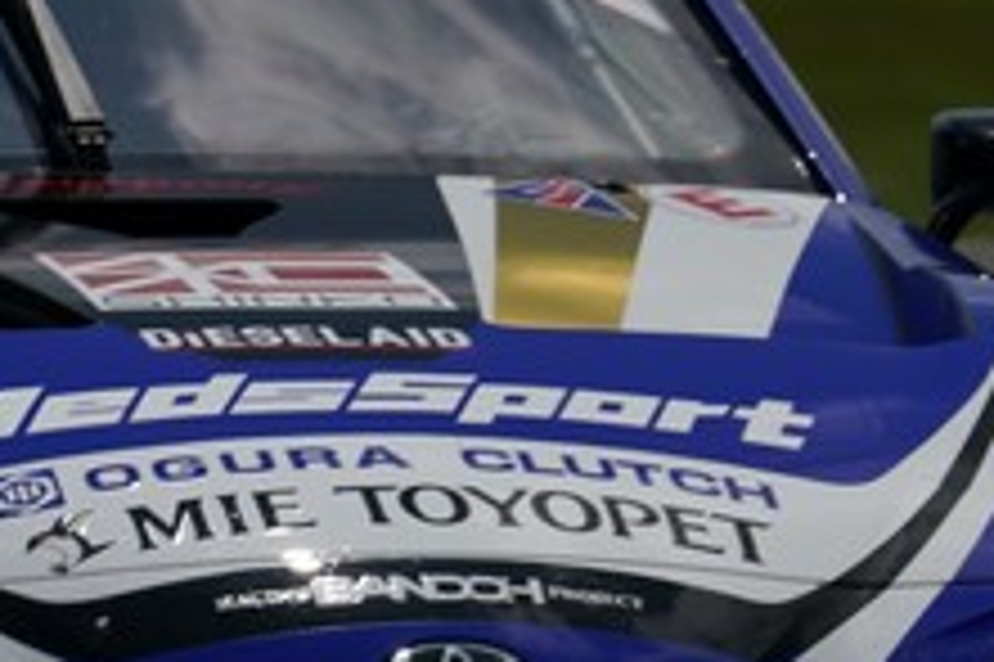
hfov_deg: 1.1
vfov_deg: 0.7
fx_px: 53883
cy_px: 207
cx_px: 139
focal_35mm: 1953
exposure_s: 1/800
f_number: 14
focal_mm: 600
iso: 200
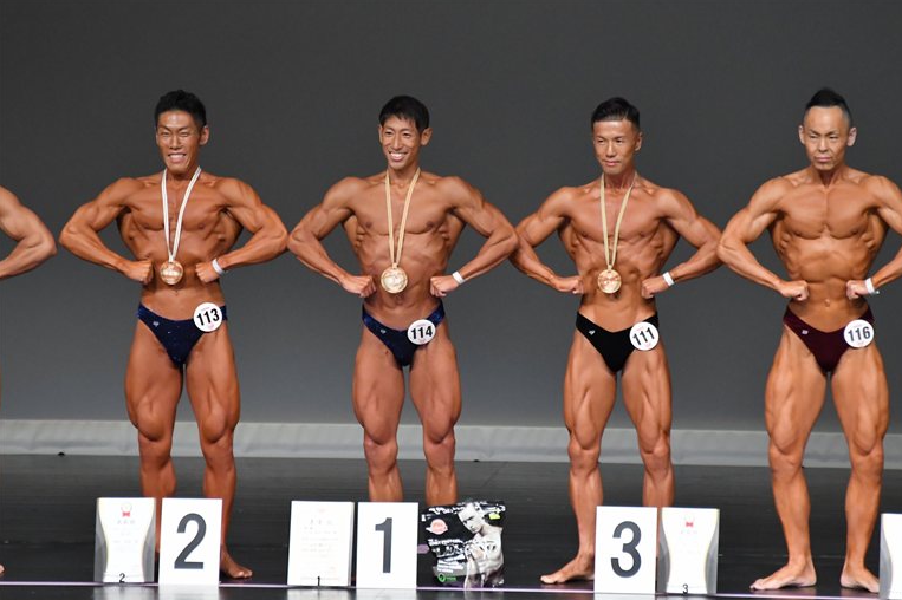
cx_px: 456
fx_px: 9542
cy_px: 300
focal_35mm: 381
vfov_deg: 3.6
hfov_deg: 5.4
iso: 5000
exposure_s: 1/400
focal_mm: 250
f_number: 5.6
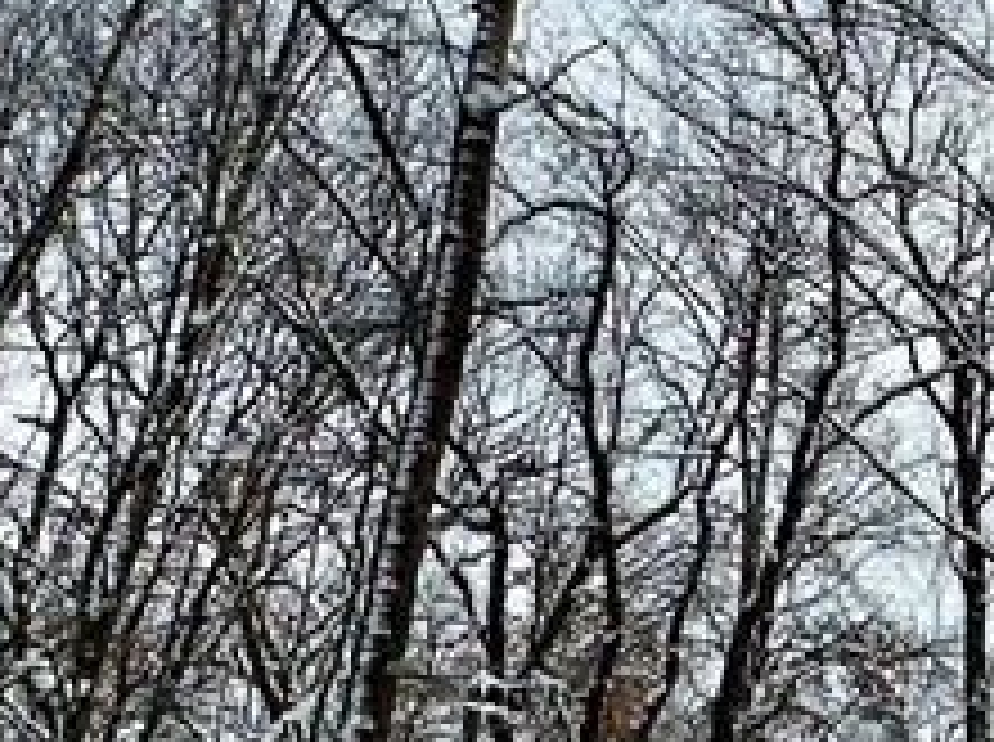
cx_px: 1255
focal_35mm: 65
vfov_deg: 22.5
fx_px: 1863
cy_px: 400
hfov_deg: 26.0
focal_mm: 2.22
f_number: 2.2
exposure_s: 1/2020
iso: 50
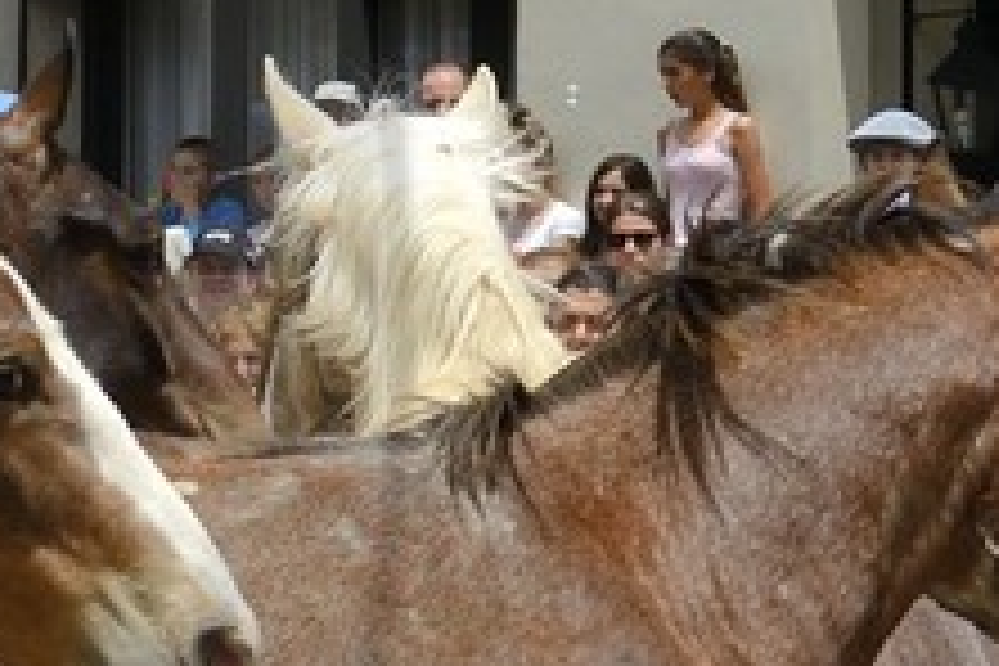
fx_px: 9018
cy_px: 328
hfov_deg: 6.1
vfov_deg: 4.2
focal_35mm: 325
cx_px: -1472
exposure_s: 1/500
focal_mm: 45
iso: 400
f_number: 11
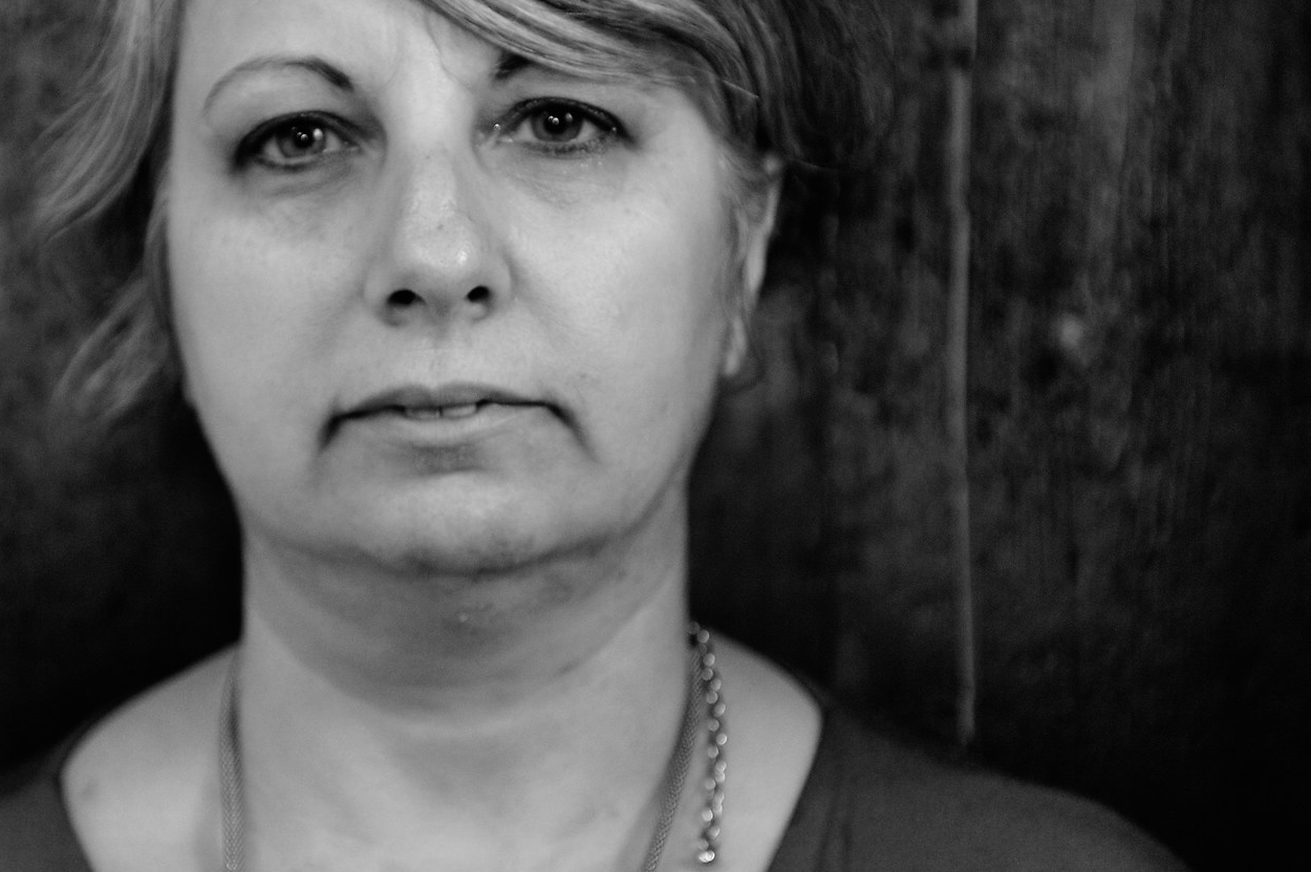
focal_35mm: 119
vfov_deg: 11.5
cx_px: 396
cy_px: 340
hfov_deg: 17.2
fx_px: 4331
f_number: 2.8
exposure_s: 1/60
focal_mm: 62
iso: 800
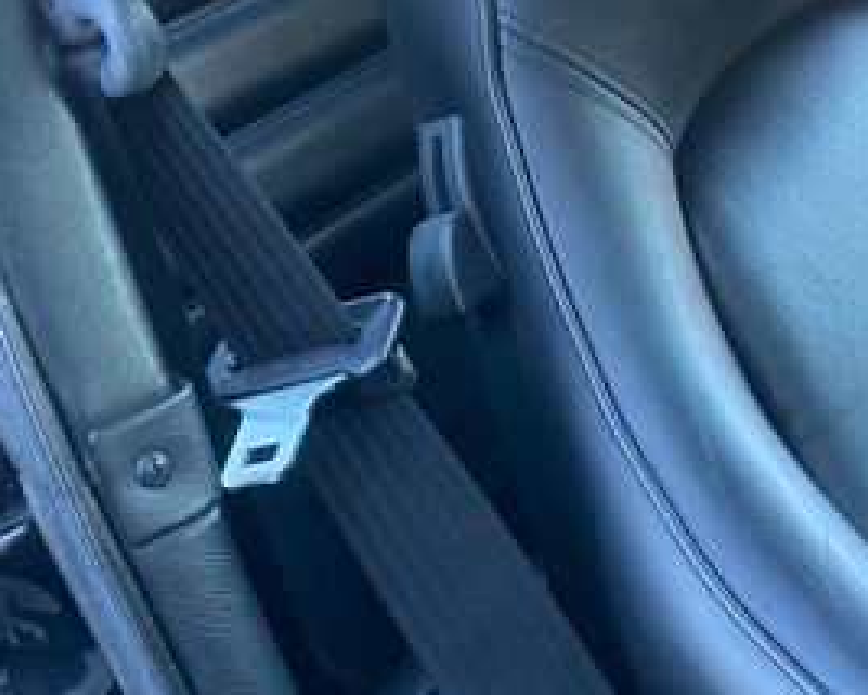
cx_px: 1245
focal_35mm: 73
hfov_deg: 22.2
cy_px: 253
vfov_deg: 21.0
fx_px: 1877
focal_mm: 4.25
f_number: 1.8
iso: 125
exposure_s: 1/121
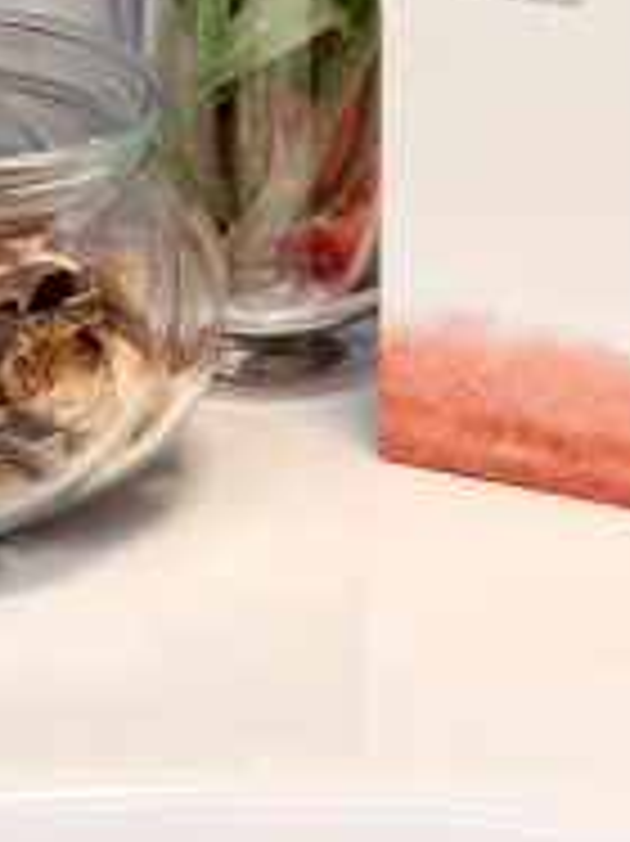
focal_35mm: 130
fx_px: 3158
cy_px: -65
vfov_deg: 14.8
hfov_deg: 11.3
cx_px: 554
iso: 25
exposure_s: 1/50
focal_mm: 5.96
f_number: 1.6
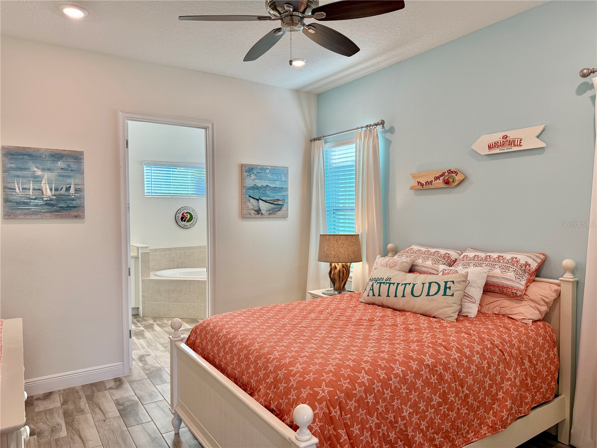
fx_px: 414
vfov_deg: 56.8
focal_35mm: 24
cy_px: 224
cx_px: 298
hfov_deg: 71.6
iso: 100
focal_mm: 6.76
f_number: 1.78
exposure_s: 1/224
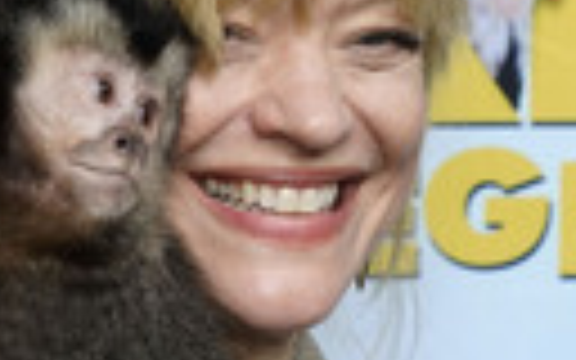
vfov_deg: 4.6
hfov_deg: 7.2
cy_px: 207
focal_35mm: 287
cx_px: -245
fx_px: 4505
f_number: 5.6
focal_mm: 80
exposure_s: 1/80
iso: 640
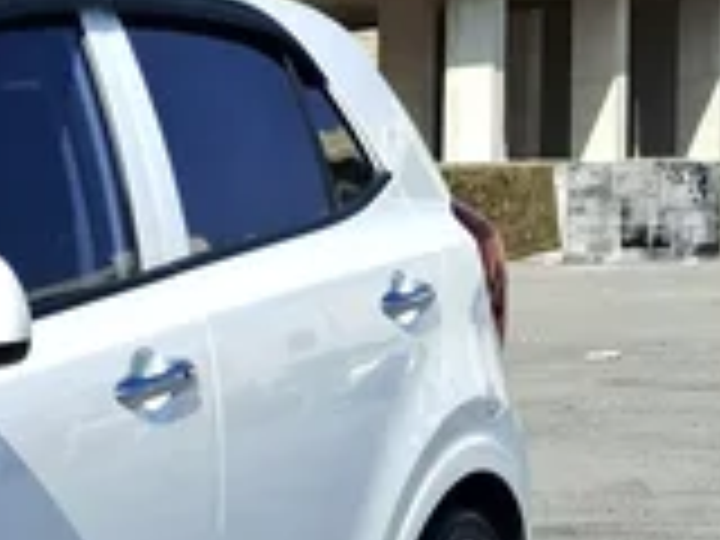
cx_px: -657
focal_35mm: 92
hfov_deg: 16.8
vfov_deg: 15.6
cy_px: 612
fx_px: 1914
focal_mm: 5.54
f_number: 1.8
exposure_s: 1/3333
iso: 50
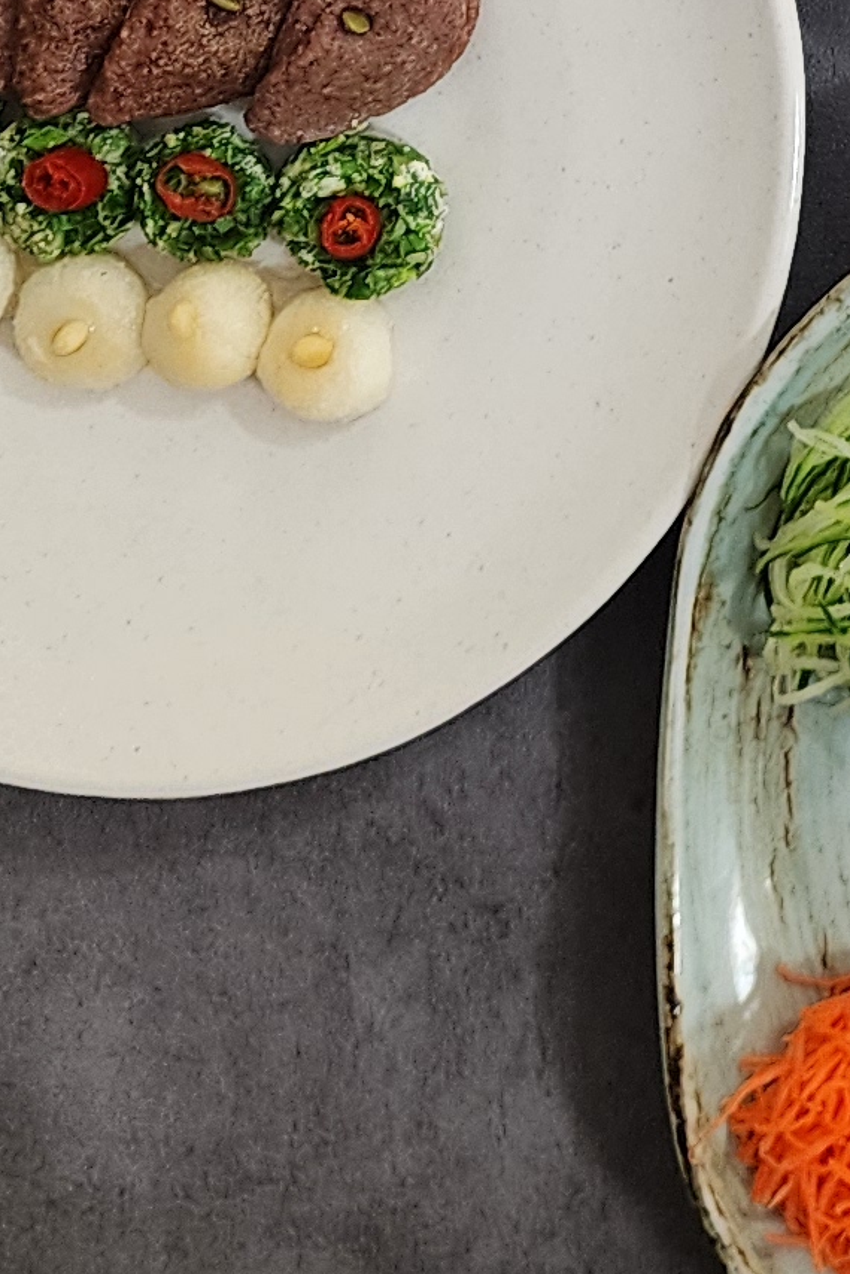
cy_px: -706
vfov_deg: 16.4
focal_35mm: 112
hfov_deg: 11.6
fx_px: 3963
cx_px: 1396
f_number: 1.8
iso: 125
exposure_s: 1/120
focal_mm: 6.4
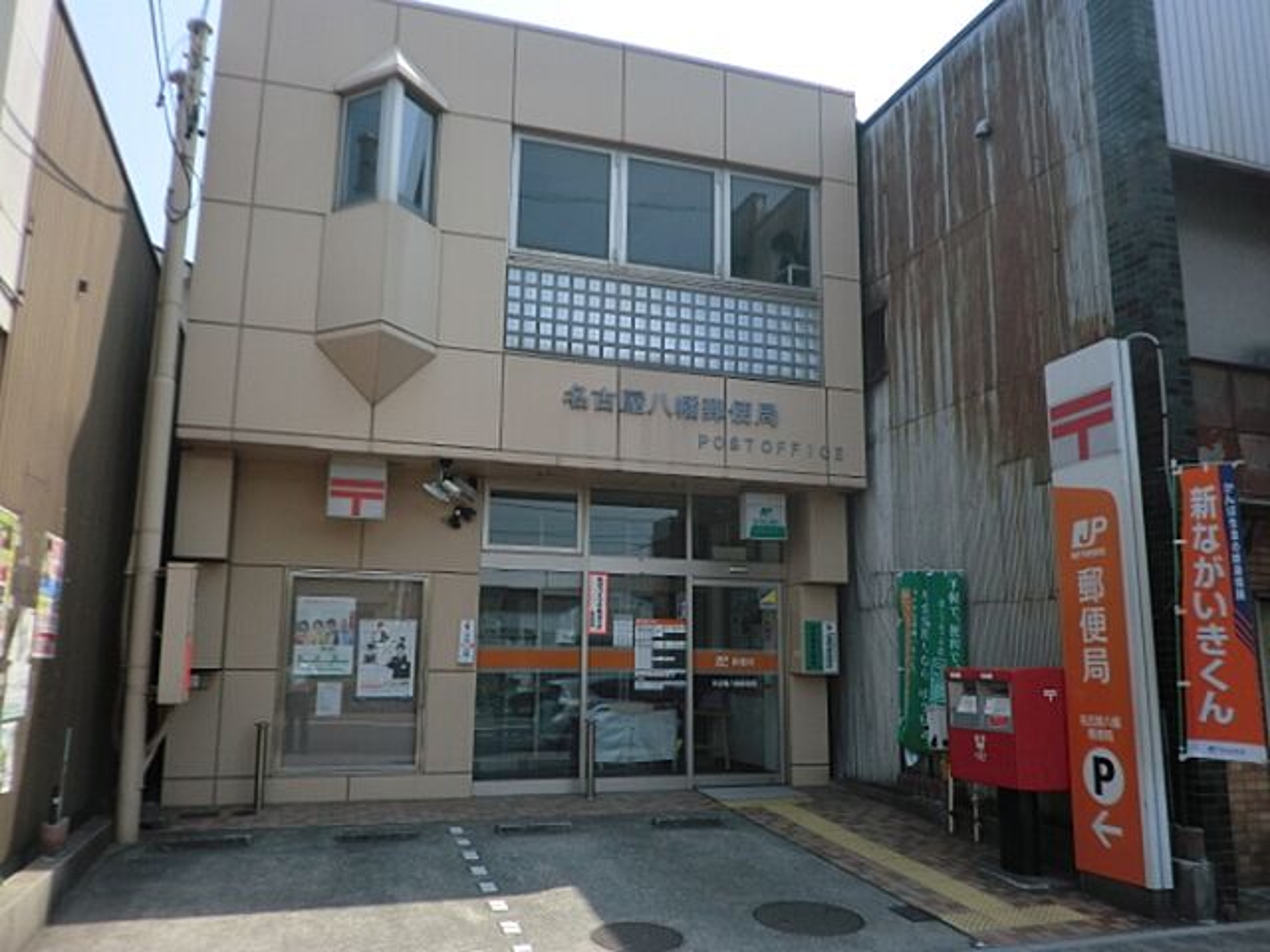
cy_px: 476
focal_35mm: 26
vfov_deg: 53.1
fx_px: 954
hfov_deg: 67.3
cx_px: 635
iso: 50
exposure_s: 1/640
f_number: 2.8
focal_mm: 4.7
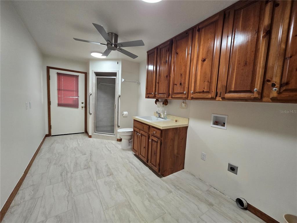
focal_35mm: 13
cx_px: 148
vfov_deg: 89.9
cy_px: 112
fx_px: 112
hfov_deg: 106.2
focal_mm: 2.2
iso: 250
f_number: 2.2
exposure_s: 1/60
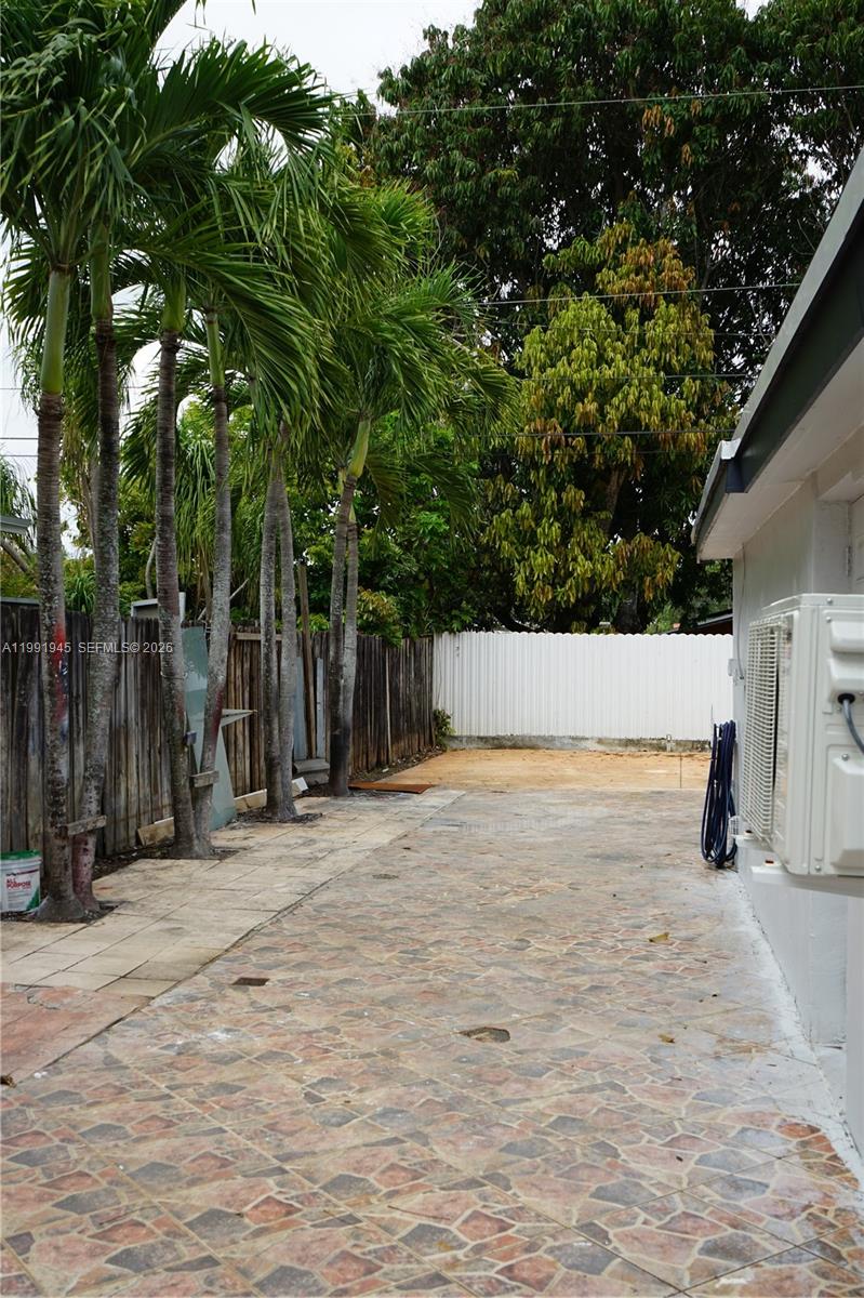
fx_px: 1261
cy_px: 649
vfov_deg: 54.5
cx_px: 432
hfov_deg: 37.8
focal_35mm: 35
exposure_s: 1/100
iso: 100
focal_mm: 35
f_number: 10
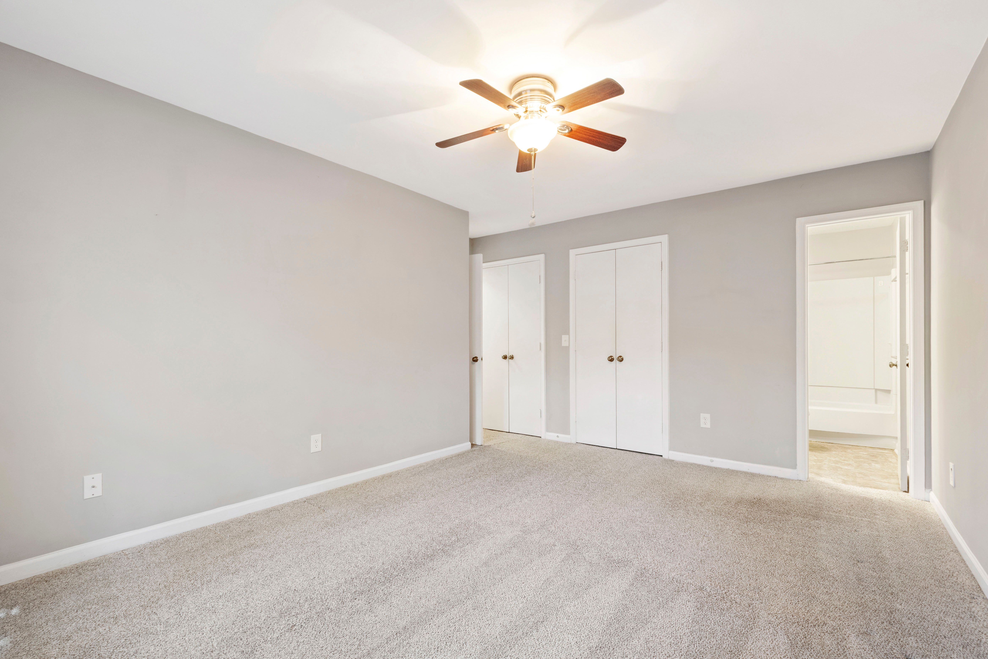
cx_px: 494
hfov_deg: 100.4
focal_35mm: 15
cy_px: 330
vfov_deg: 77.3
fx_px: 412
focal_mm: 10
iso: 100
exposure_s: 3
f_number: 8
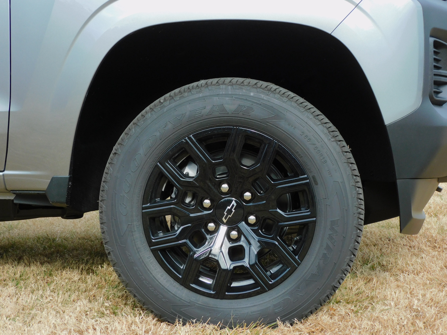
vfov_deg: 24.4
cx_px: 224
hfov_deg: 32.2
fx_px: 775
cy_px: 168
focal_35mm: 60
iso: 125
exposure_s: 1/250
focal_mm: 10.7
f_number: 4.2
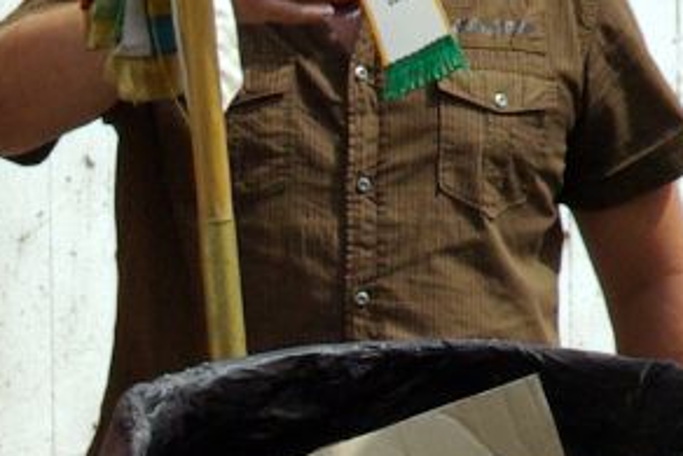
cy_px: 1298
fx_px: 17975
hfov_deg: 2.2
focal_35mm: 947
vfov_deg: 1.4
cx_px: -727
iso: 400
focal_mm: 90
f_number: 8
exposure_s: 1/750
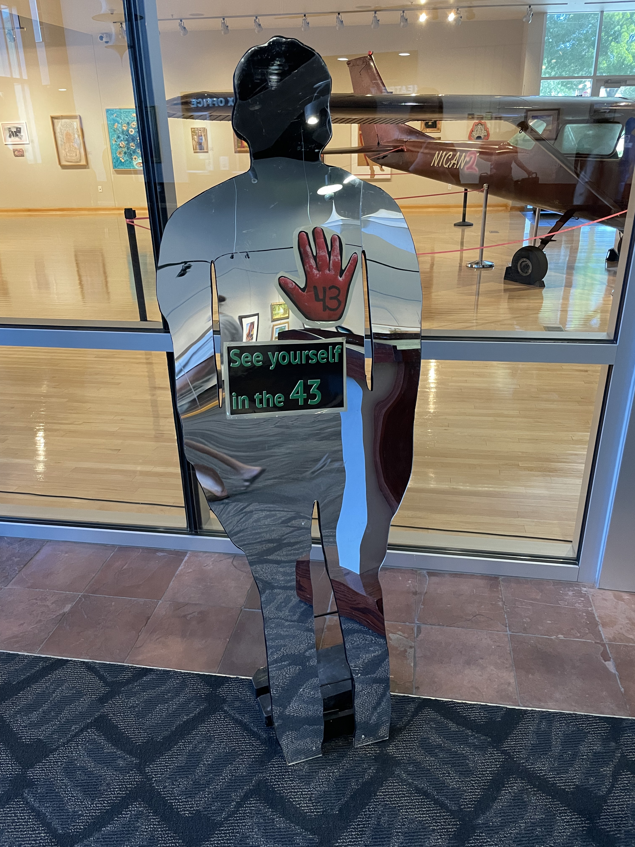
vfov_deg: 67.3
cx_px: 318
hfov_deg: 53.1
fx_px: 636
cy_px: 424
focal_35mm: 26
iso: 320
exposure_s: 1/60
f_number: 1.6
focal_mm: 4.2
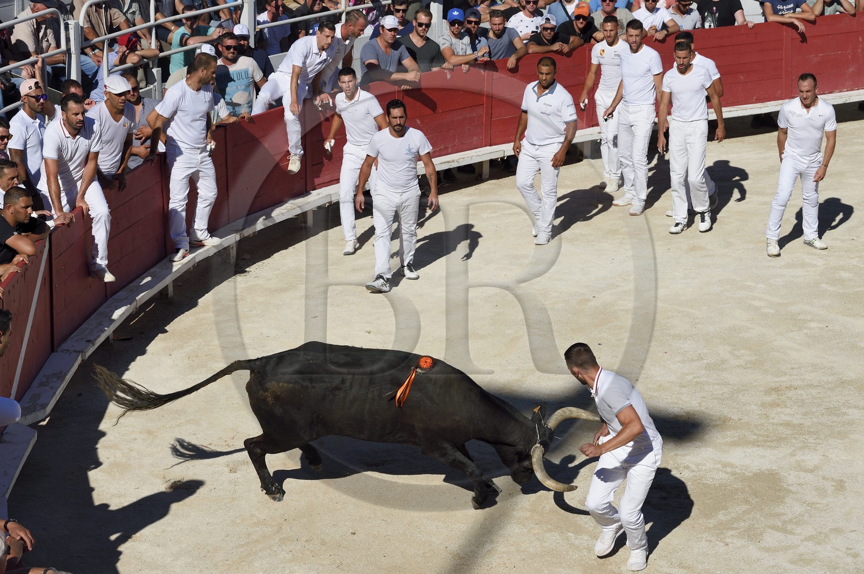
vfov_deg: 12.4
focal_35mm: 110
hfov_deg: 18.6
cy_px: 287
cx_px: 432
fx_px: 2638
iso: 200
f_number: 8
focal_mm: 110
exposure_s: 1/800
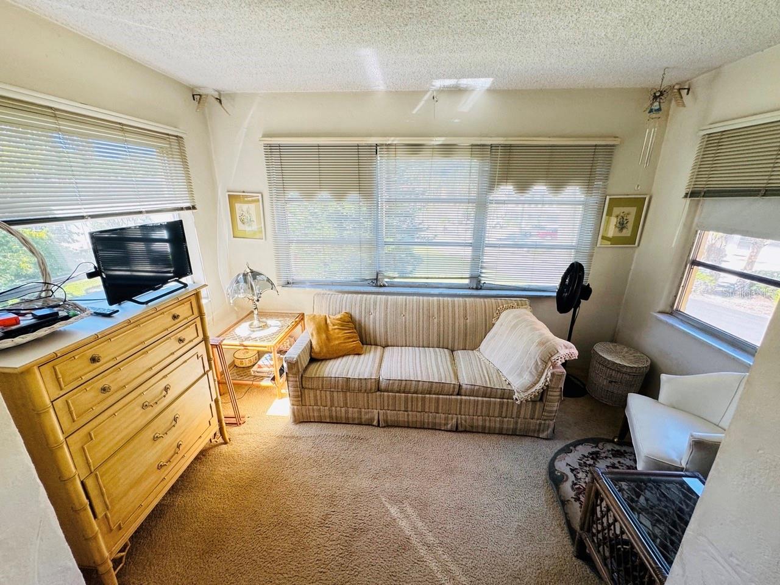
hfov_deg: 102.1
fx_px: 315
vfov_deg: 85.7
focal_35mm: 14
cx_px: 390
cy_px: 292
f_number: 2.2
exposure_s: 1/120
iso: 160
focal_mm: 2.22
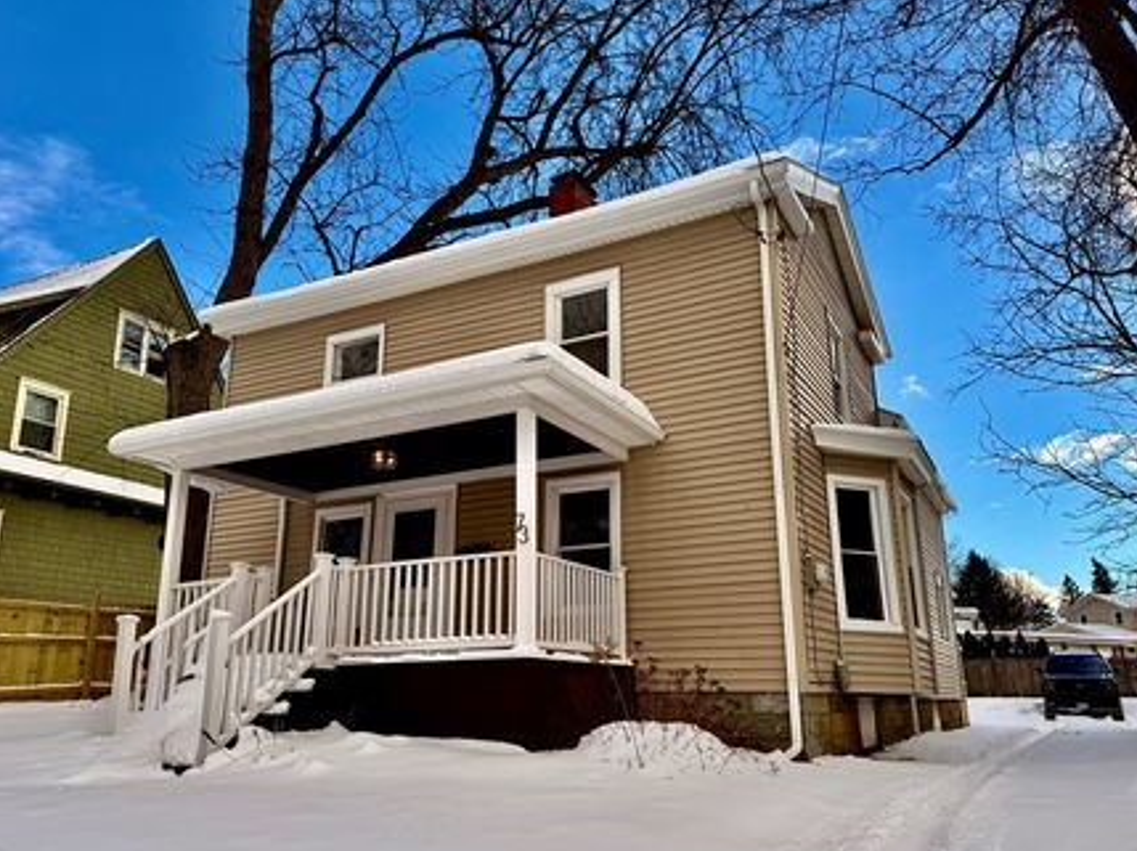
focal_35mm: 28
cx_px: 572
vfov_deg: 49.7
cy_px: 444
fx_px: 919
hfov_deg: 63.5
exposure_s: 1/2801
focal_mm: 6.76
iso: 80
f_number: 1.78
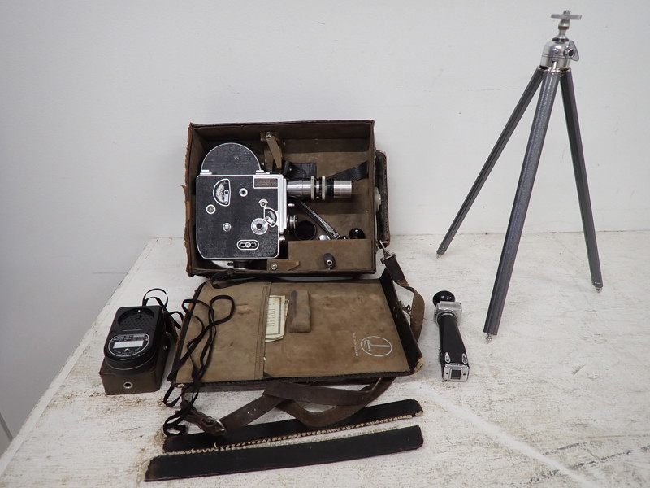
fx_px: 357
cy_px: 244
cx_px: 325
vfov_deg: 68.7
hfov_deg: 84.7
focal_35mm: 19
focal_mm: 3.33
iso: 200
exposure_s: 1/80
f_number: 2
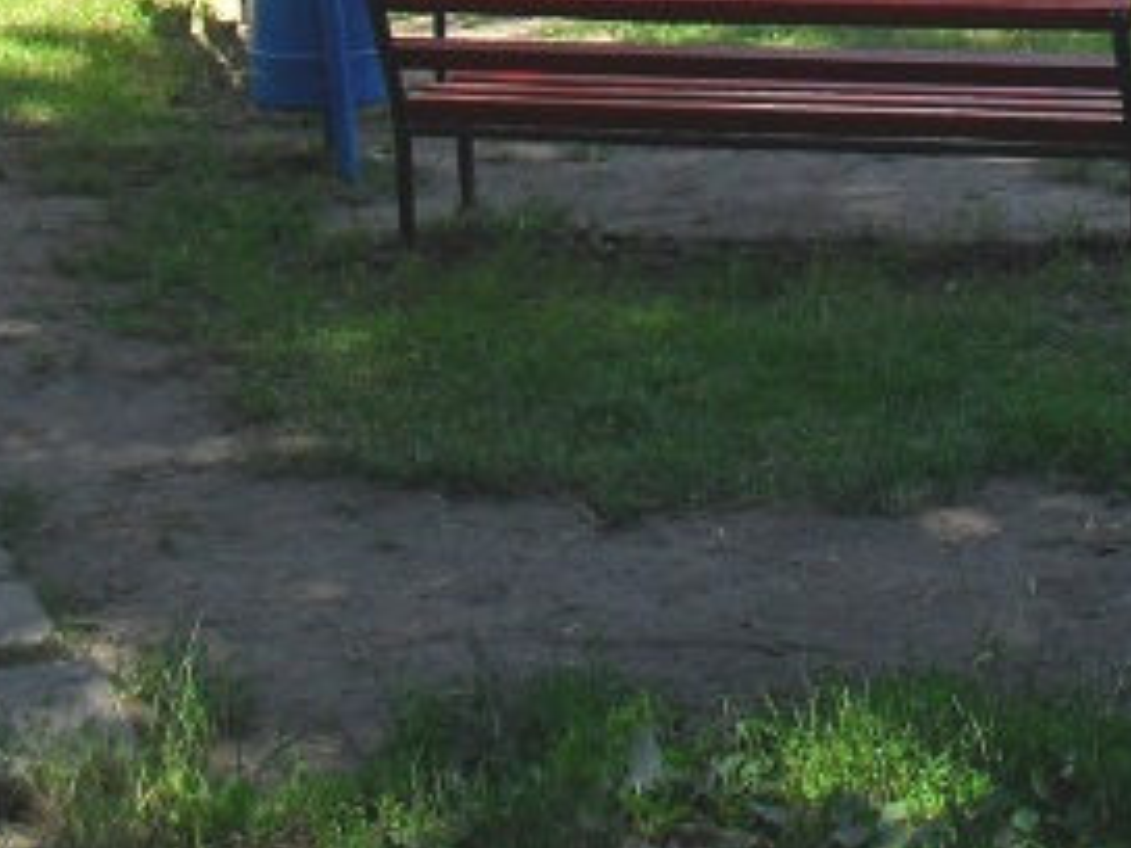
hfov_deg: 17.6
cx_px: 1572
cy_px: -320
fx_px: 3365
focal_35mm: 103
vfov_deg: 13.7
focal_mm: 6.3
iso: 100
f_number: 8.4
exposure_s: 1/125
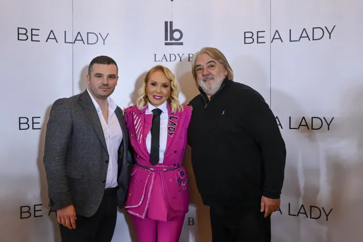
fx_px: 504
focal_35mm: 50
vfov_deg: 27.0
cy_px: 121
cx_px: 182
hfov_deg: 39.6
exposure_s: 1/100
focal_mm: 50
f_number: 4
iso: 500
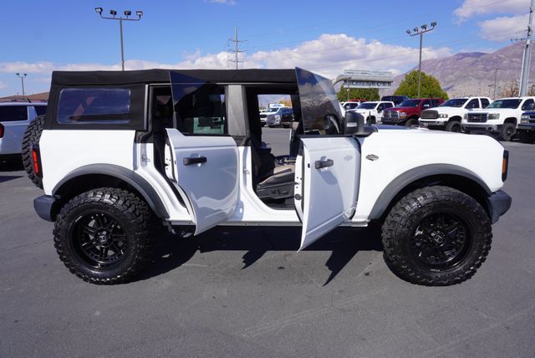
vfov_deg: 53.2
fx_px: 357
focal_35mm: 24
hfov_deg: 73.7
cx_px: 268
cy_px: 179
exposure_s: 1/200
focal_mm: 16
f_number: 10
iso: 100
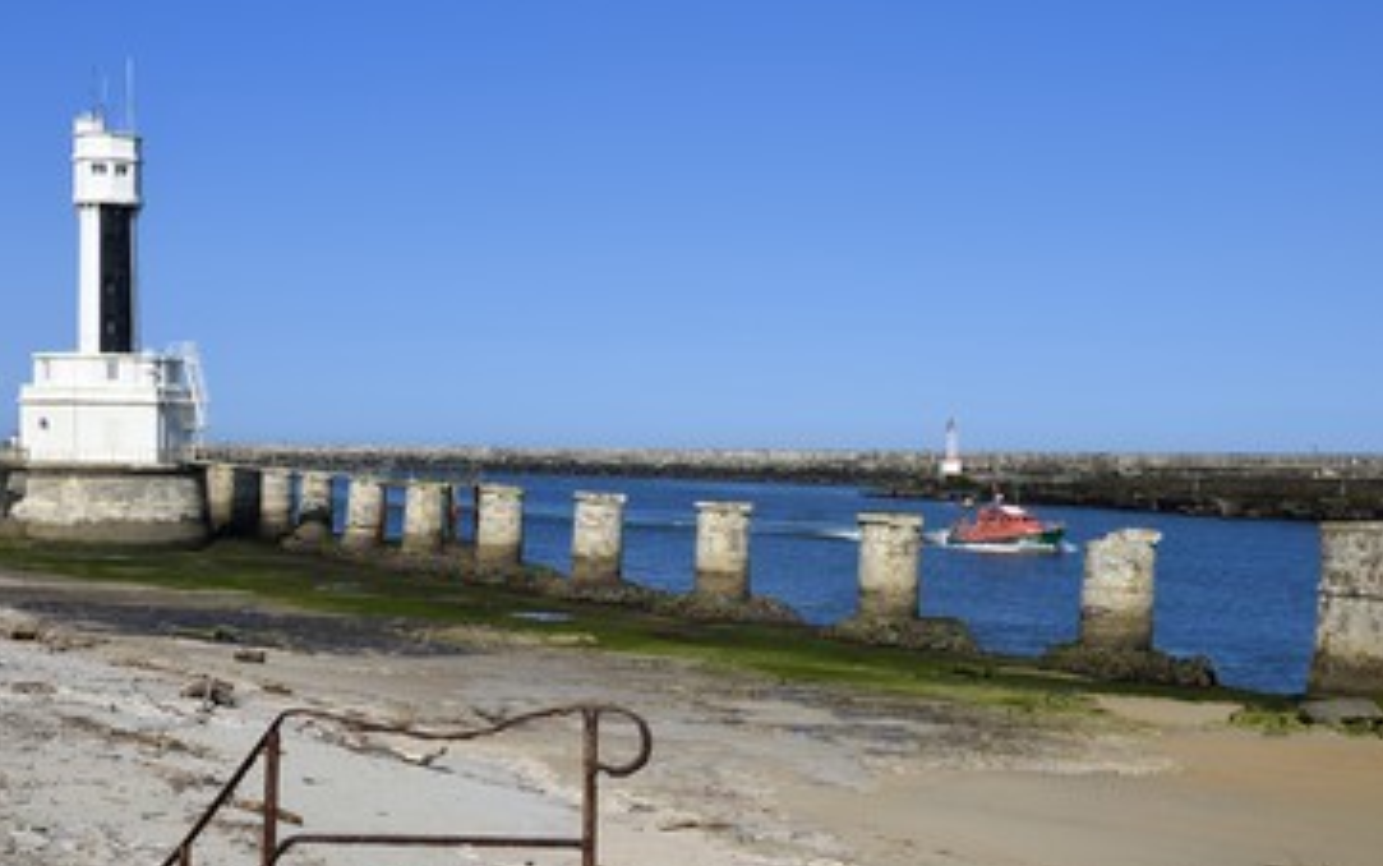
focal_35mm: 57
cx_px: 680
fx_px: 2149
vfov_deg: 22.7
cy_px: 510
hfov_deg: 35.7
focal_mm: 48
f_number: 16
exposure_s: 1/250
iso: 200
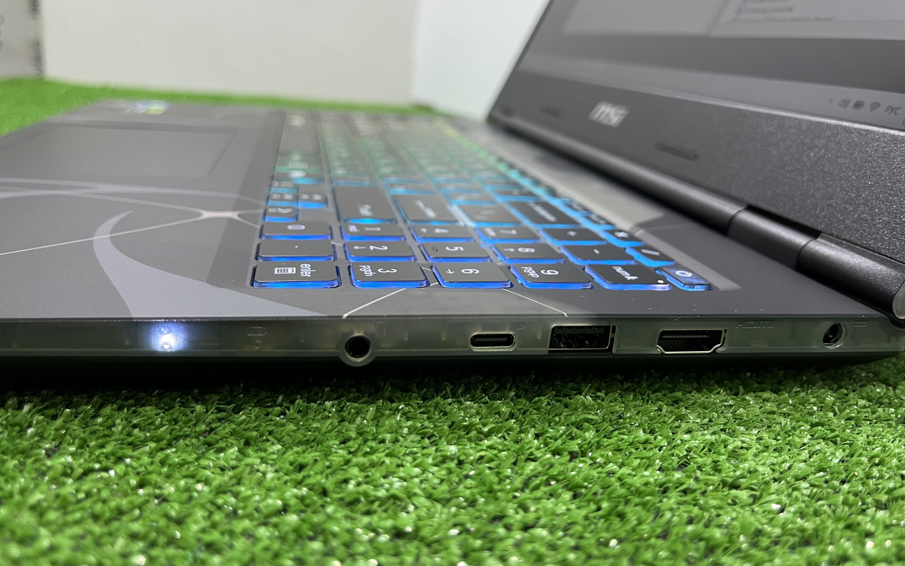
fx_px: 691
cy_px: 249
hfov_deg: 66.5
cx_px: 448
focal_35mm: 28
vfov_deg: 44.4
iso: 80
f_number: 1.6
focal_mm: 5.1
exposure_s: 1/50
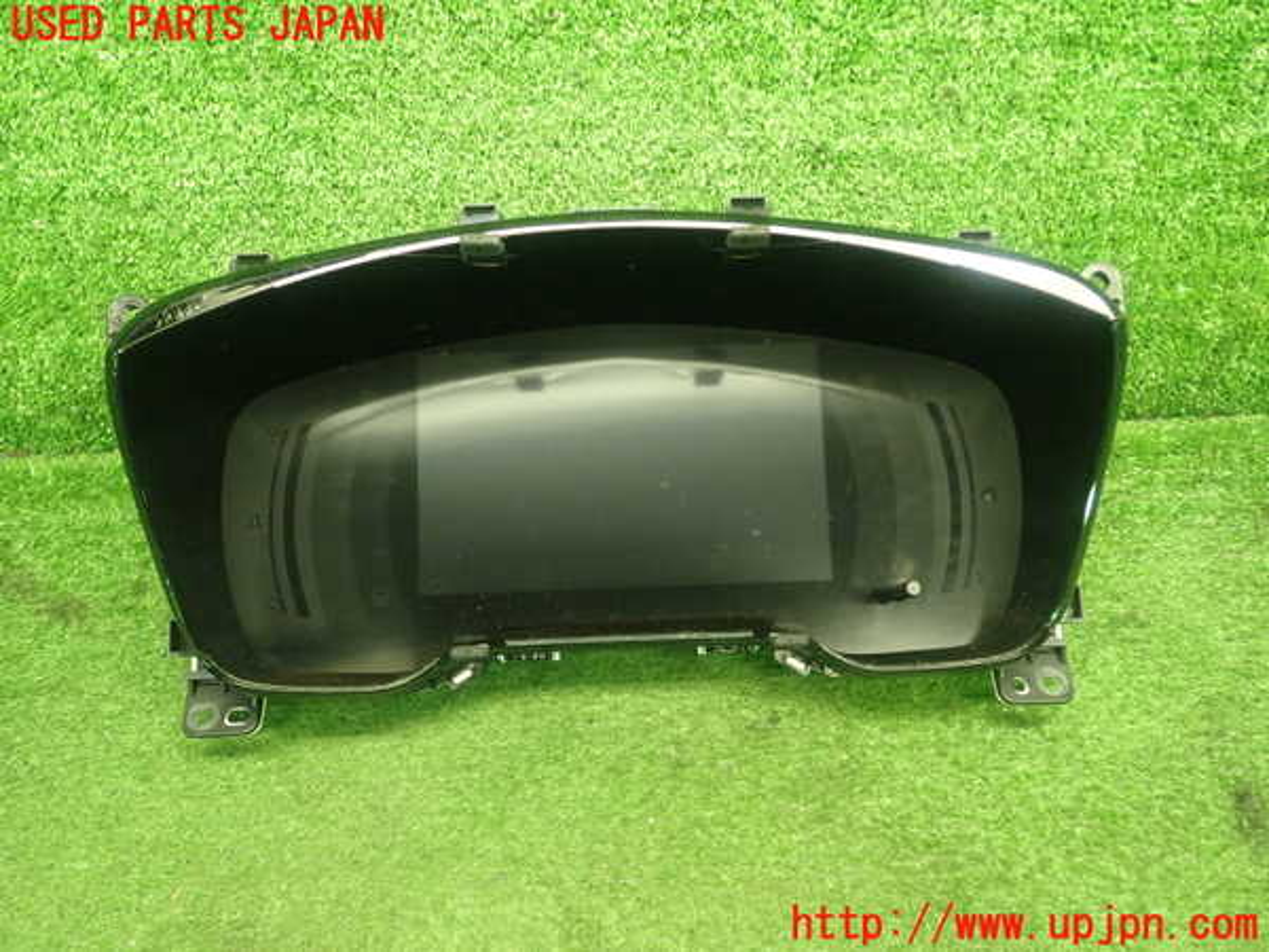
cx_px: 634
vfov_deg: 46.8
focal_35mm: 30
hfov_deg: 60.0
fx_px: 1100
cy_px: 476
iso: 500
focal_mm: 5.4
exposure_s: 1/30
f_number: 2.3
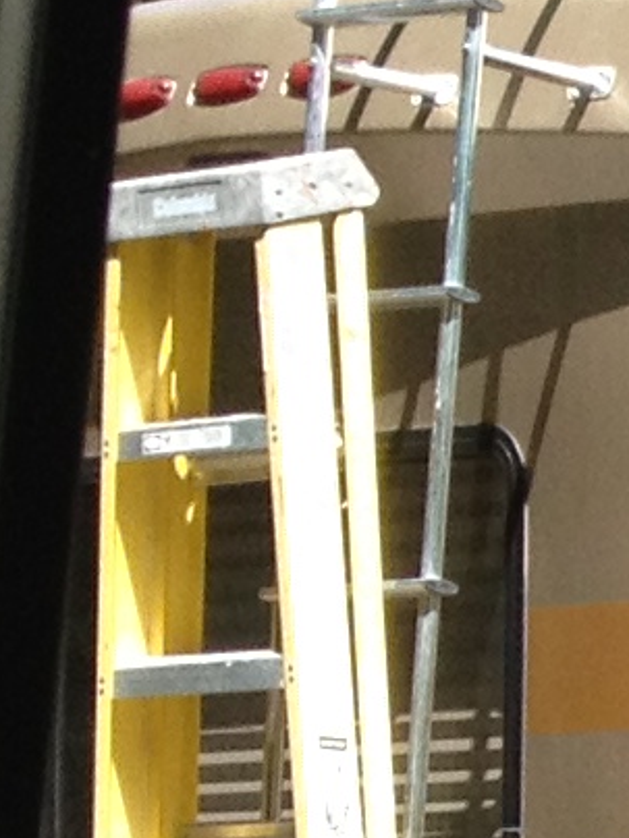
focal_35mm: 283
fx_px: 6856
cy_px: 2068
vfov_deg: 6.6
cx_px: 3292
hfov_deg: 4.4
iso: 50
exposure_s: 1/431
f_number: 2.4
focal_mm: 4.28
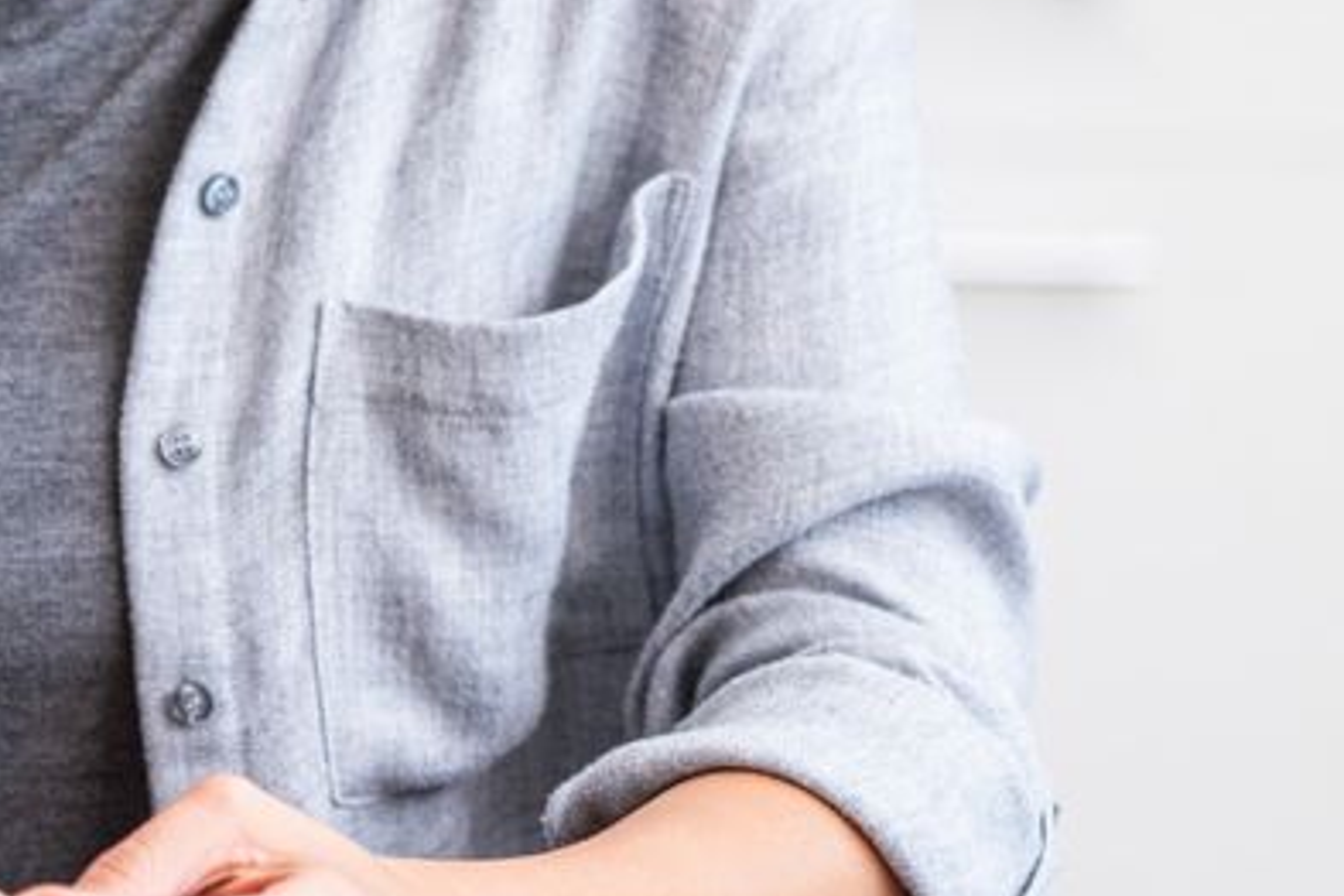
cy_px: -55
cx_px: 318
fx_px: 13066
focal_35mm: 350
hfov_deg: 5.9
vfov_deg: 3.9
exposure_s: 1/200
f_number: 3.5
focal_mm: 110
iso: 500
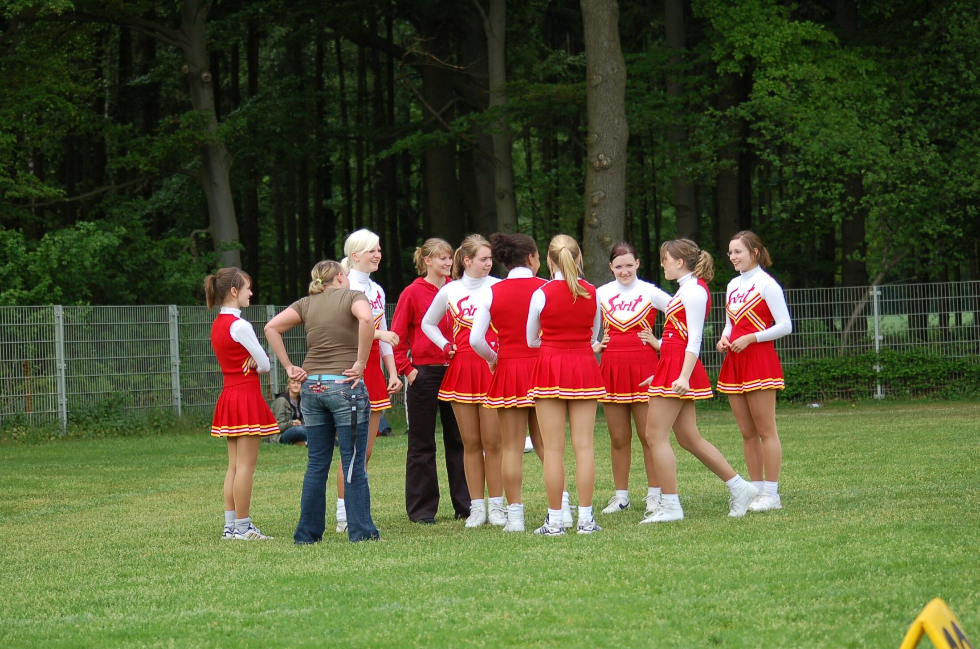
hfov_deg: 16.7
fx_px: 3342
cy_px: 324
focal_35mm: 123
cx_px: 490
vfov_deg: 11.1
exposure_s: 1/1000
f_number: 4
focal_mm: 82
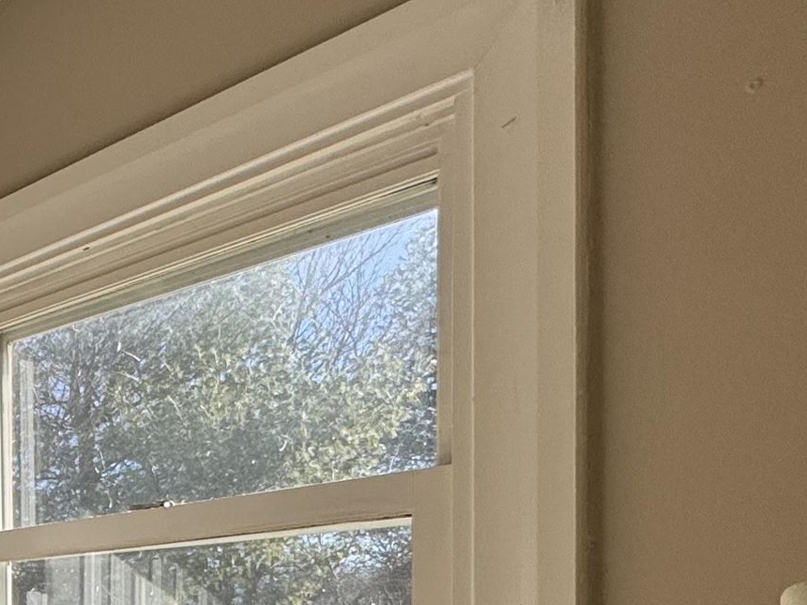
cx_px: -381
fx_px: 1166
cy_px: 700
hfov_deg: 27.4
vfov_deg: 26.3
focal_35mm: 50
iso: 50
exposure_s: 1/779
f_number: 2.2
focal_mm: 2.22
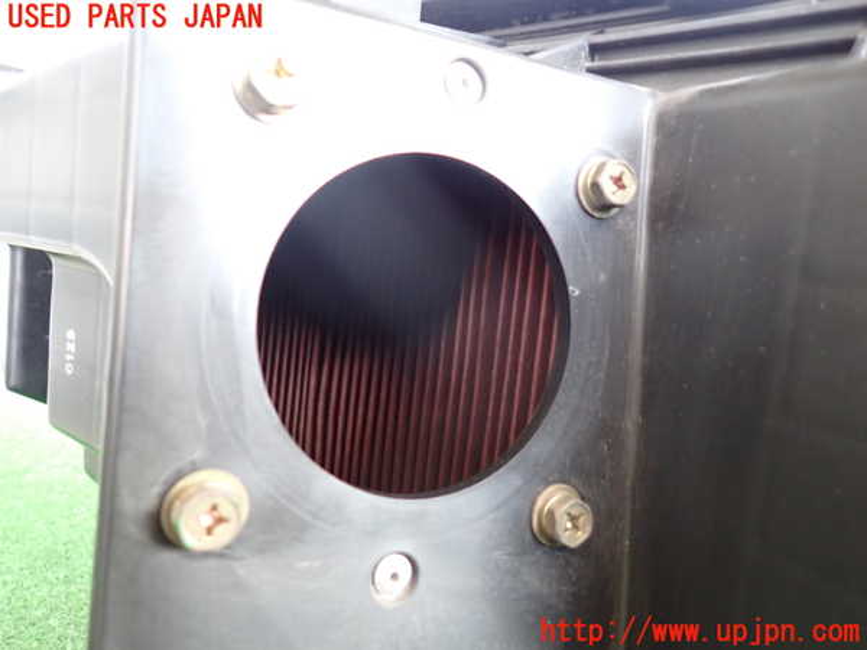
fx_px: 626
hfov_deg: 69.4
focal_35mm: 25
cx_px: 434
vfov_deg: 54.9
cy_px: 325
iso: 500
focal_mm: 4.5
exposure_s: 1/30
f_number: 2
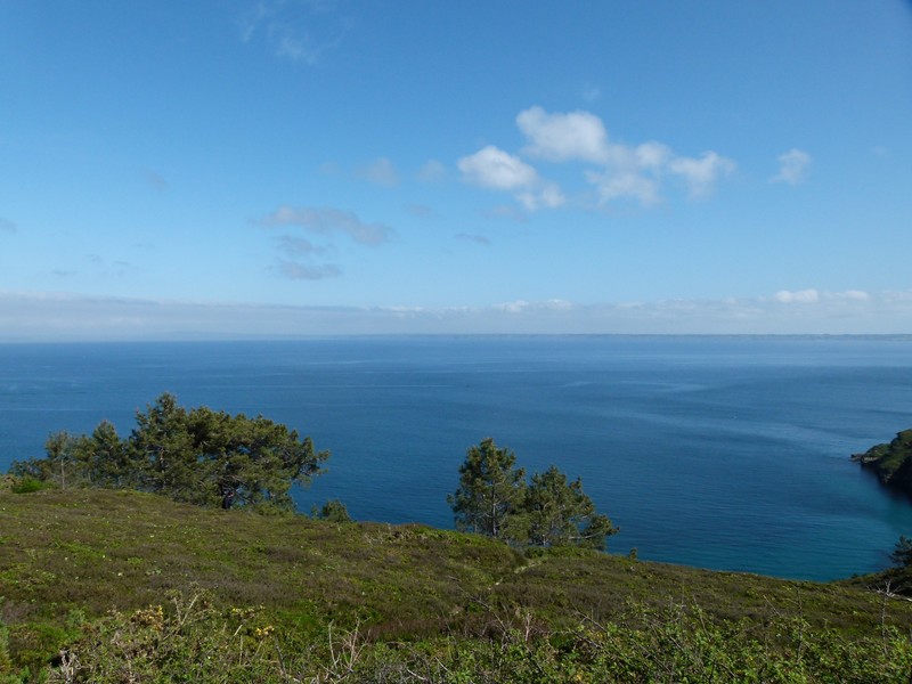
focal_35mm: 25
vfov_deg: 54.9
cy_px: 342
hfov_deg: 69.4
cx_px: 456
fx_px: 659
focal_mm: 4.5
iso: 100
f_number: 4
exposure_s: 1/1000
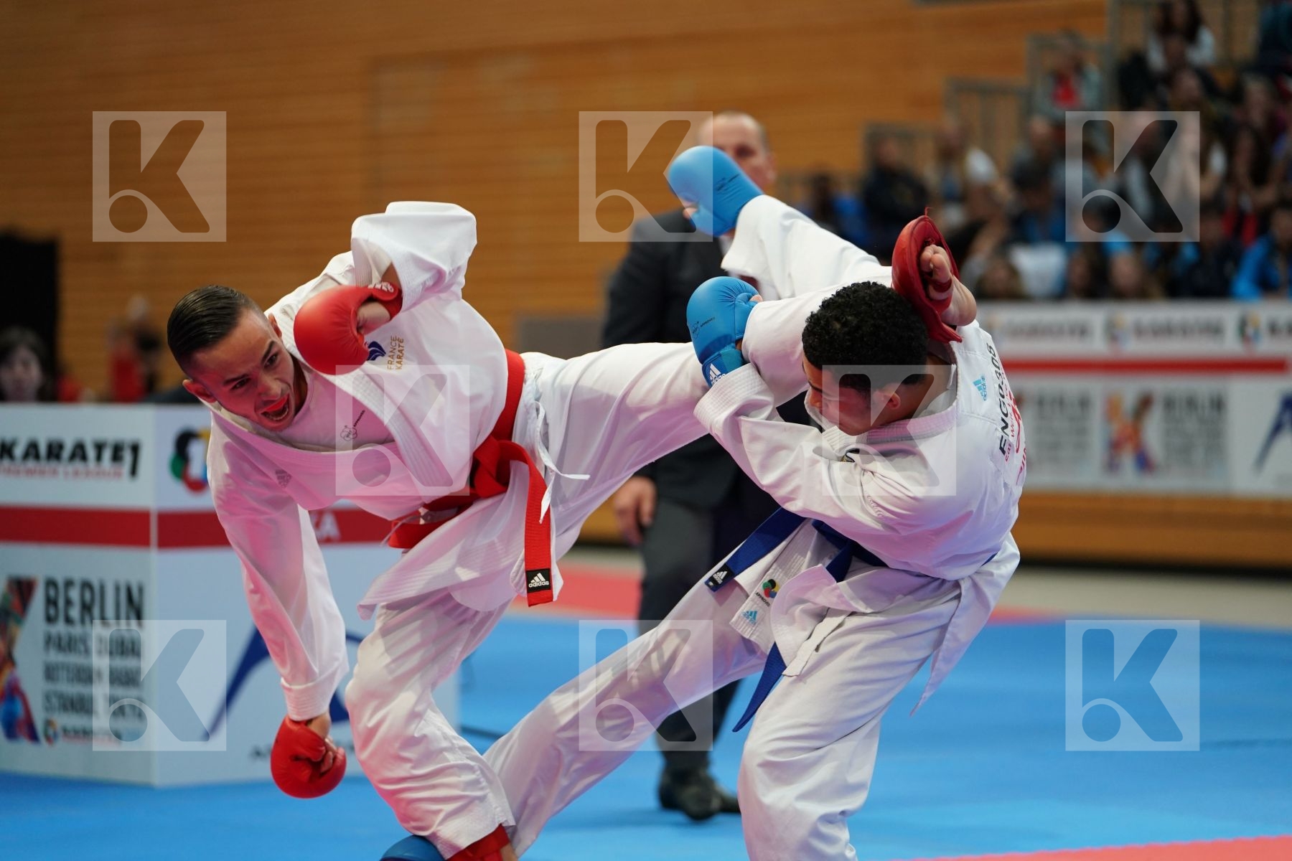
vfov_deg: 9.8
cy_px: 430
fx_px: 5024
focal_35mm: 140
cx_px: 646
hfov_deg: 14.7
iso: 2000
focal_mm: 140
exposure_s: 1/1000
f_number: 2.8
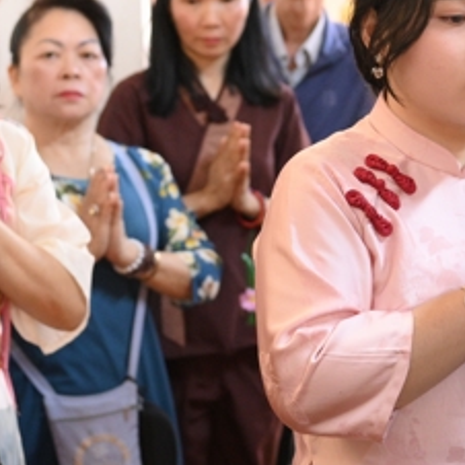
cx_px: 270
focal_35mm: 122
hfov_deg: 14.3
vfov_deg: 14.3
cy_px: 204
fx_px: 1854
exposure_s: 1/160
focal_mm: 50
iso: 5000
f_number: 4
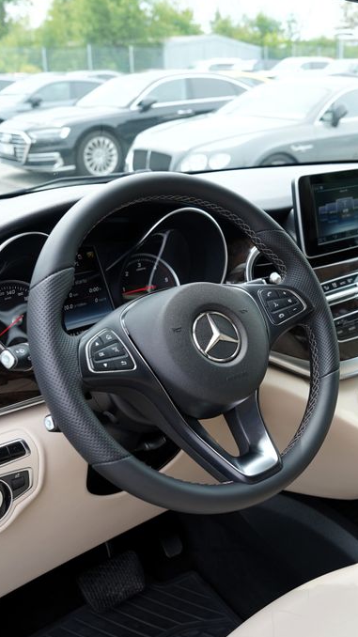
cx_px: 264
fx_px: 642
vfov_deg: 52.8
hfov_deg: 30.7
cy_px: 318
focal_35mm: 38
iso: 160
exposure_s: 1/160
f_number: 5
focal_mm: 24
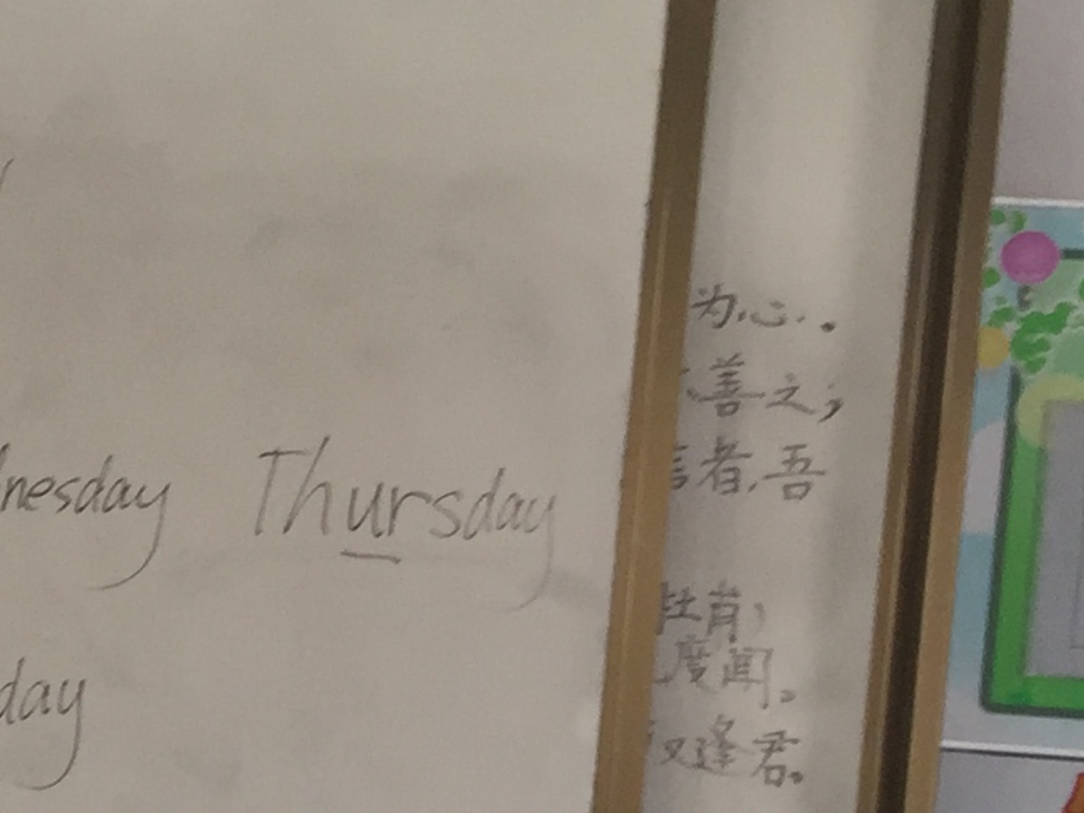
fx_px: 3790
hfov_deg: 14.1
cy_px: 755
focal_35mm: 121
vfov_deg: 12.2
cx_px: -984
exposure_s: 1/50
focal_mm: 4.15
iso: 32
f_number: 2.2
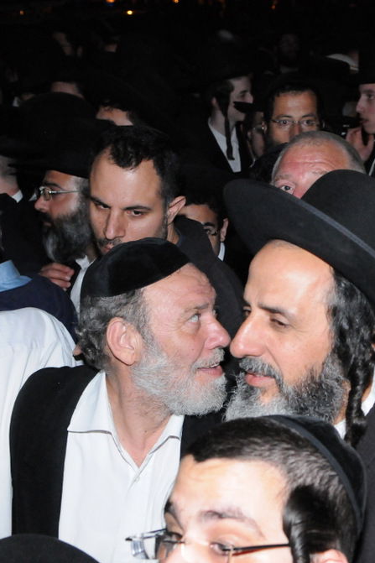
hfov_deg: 20.8
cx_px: 342
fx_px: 1000
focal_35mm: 64
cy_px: 279
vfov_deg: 31.4
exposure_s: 1/60
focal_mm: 28
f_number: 5
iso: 3200
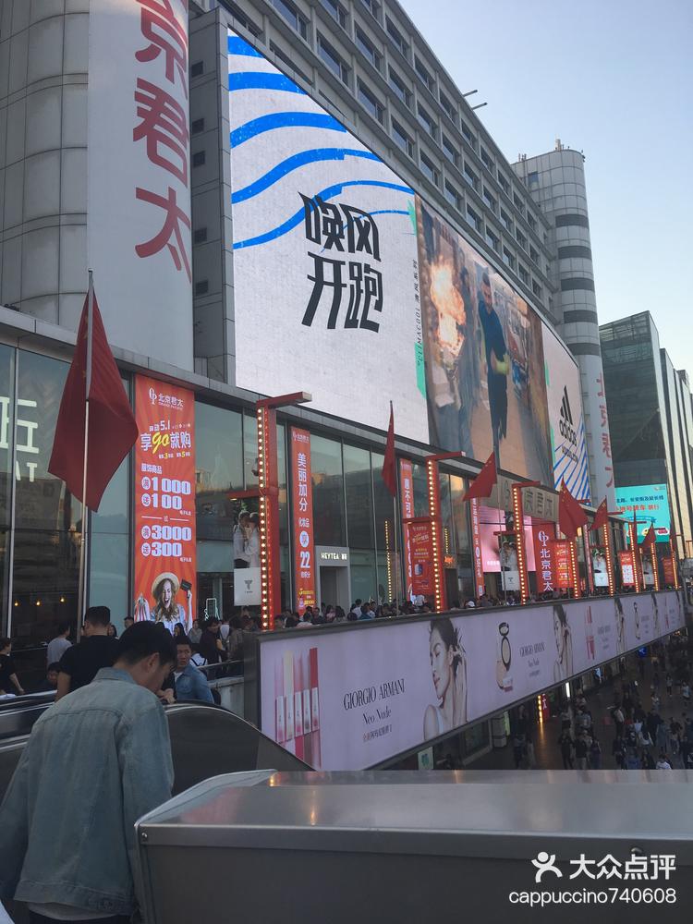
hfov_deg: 48.2
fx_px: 774
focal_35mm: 29
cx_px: 346
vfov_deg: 61.7
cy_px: 462
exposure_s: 1/304
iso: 25
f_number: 2.2
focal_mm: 4.15
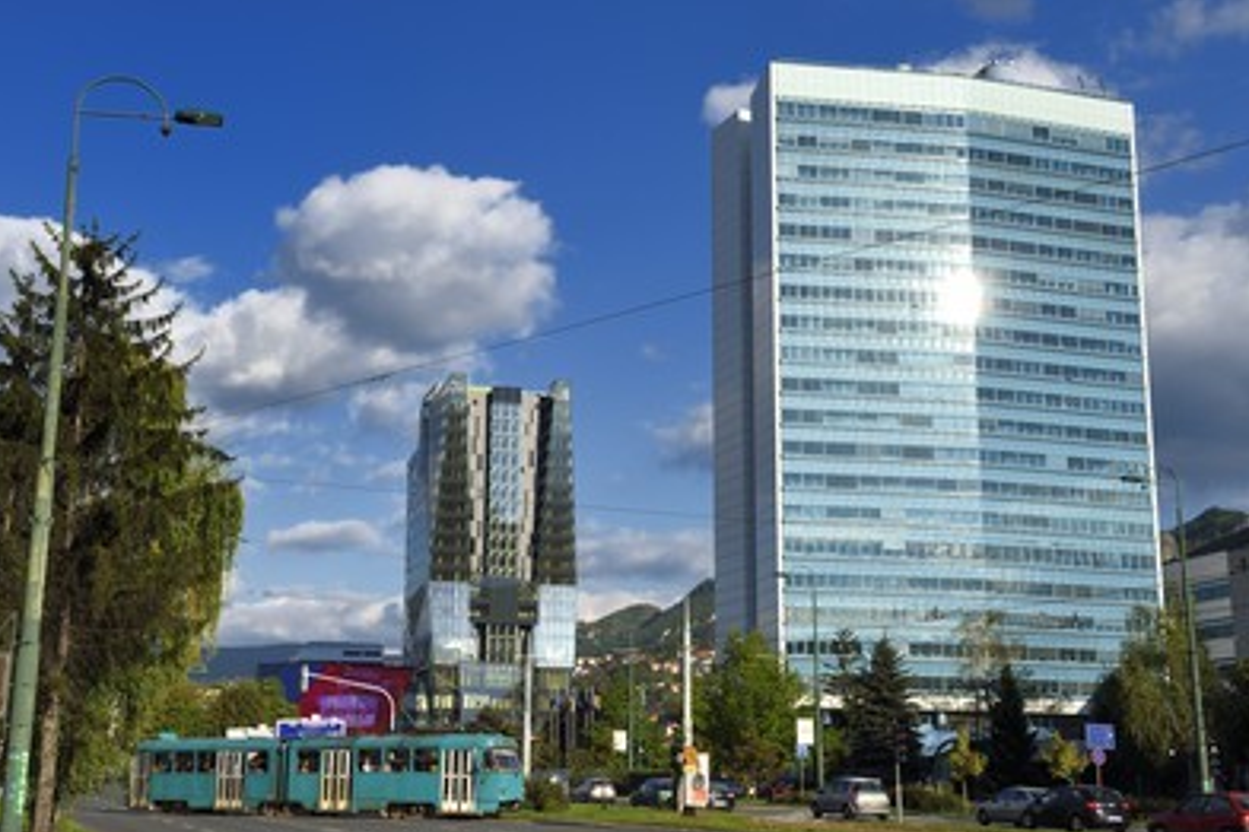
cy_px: 441
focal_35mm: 47
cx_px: 601
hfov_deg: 41.9
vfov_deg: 28.6
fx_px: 1631
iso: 200
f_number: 14
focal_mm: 44
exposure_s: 1/320
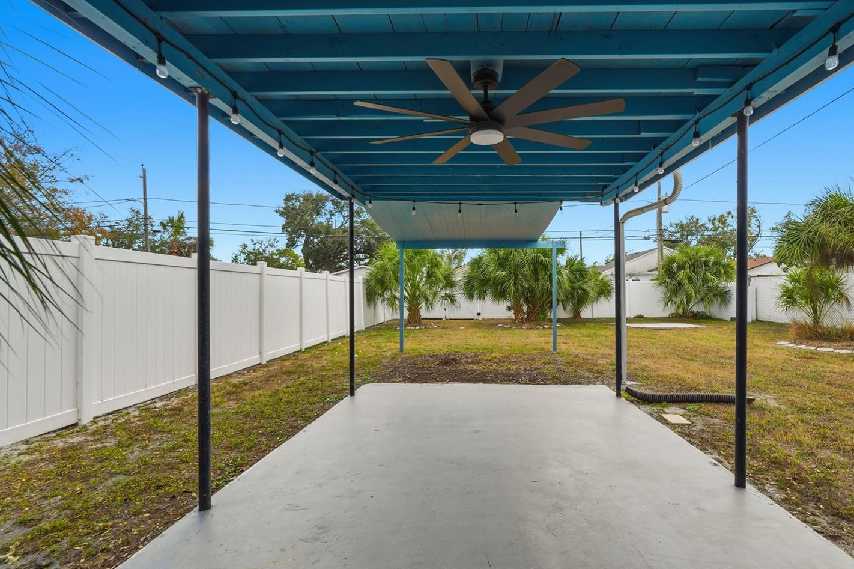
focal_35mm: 19
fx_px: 440
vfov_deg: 65.7
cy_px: 288
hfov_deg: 88.0
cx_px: 472
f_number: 7.1
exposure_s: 1/8000
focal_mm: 16.5
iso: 1600
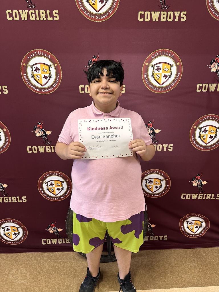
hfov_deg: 56.8
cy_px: 146
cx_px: 110
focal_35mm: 24
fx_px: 202
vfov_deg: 71.6
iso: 160
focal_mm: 6.86
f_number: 1.78
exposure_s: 1/60
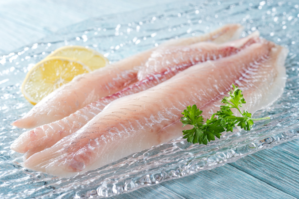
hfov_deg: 36.2
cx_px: 150
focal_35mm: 55
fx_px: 457
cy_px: 100
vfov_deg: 24.6
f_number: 8
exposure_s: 1/160
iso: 100
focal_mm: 55
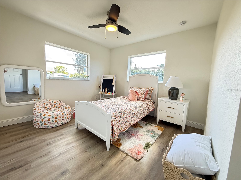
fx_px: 97
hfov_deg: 102.1
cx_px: 120
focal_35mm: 14
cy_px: 90
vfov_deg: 85.7
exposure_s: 1/120
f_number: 2.2
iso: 200
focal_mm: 2.22
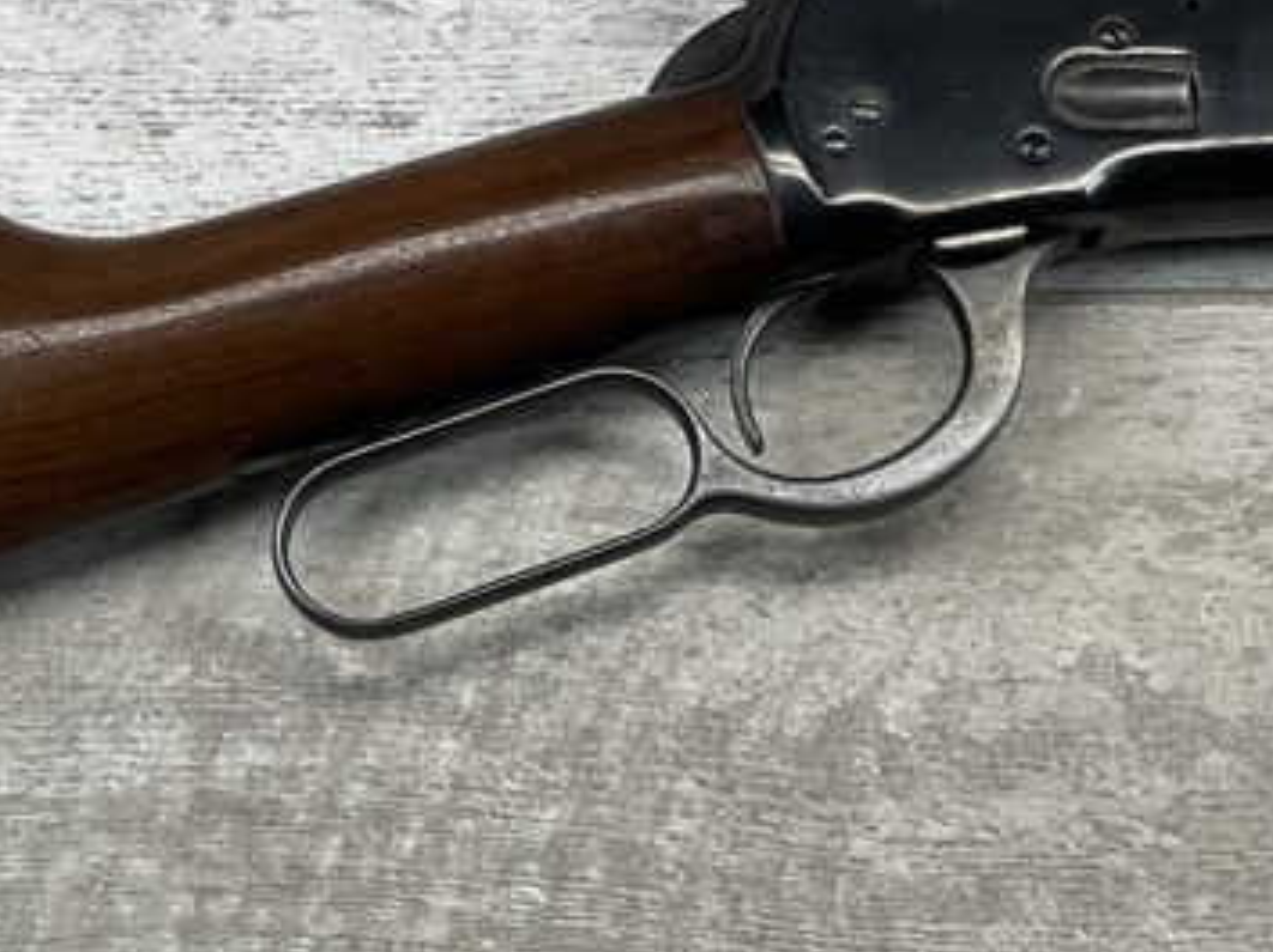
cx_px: 453
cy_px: 302
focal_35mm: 84
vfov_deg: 17.5
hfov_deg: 23.2
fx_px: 3087
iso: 16
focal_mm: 3
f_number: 1.8
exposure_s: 1/178
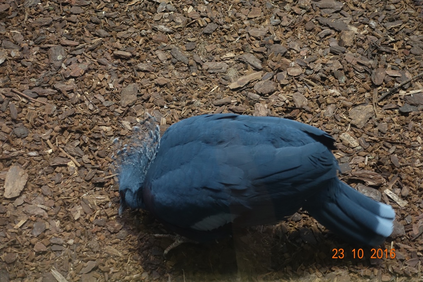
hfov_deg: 34.5
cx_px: 212
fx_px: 682
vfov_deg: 23.4
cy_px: 141
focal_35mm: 58
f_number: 2.8
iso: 800
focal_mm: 21.19
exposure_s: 1/20
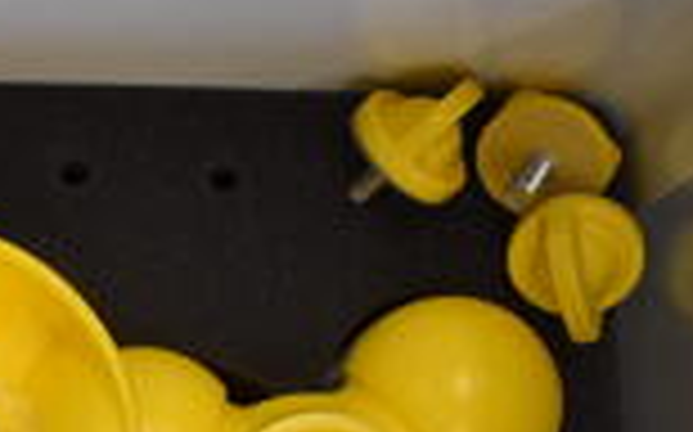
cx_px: -274
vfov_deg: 11.6
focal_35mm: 109
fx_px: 2057
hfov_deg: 17.6
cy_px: 612
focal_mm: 18
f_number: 3.5
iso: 800
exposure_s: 1/160
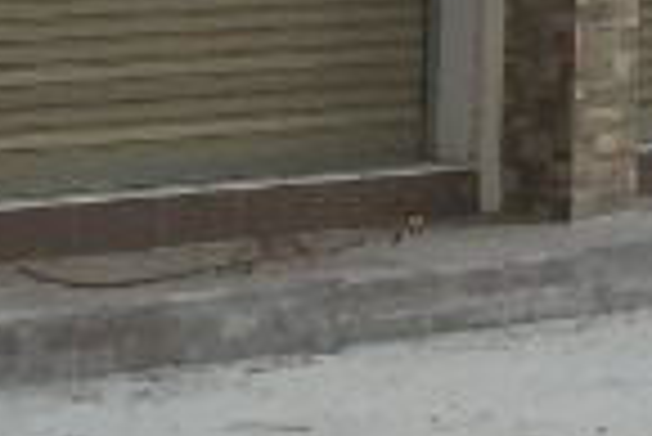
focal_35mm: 208
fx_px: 3771
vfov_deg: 5.2
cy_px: -1748
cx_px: 931
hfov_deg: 9.6
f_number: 2.2
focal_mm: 4.15
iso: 32
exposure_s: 1/3597
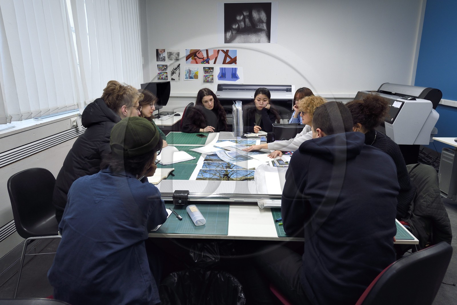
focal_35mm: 24
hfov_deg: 73.8
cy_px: 152
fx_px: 305
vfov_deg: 53.1
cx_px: 228
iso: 800
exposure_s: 1/40
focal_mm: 24
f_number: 6.3
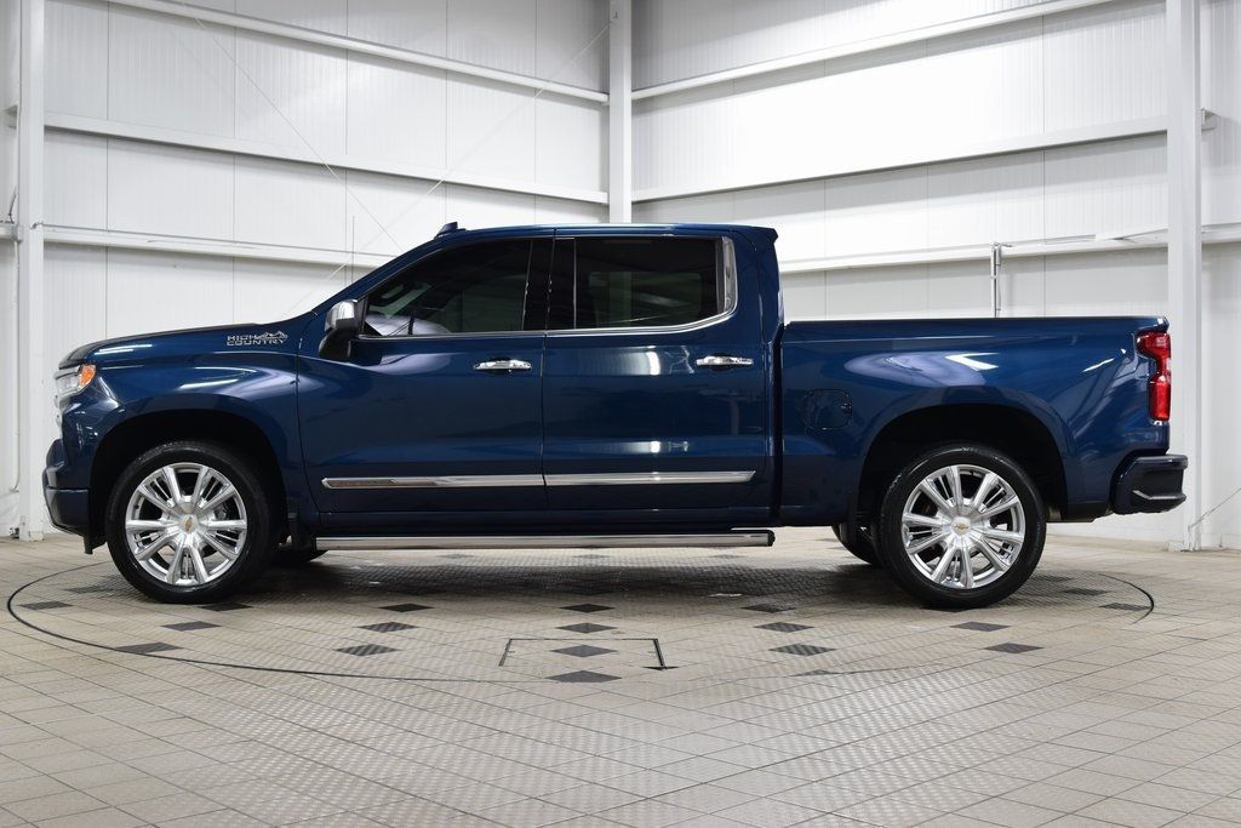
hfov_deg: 46.4
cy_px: 414
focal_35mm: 42
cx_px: 620
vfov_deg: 31.9
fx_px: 1448
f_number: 6.3
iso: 500
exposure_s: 1/15
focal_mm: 28
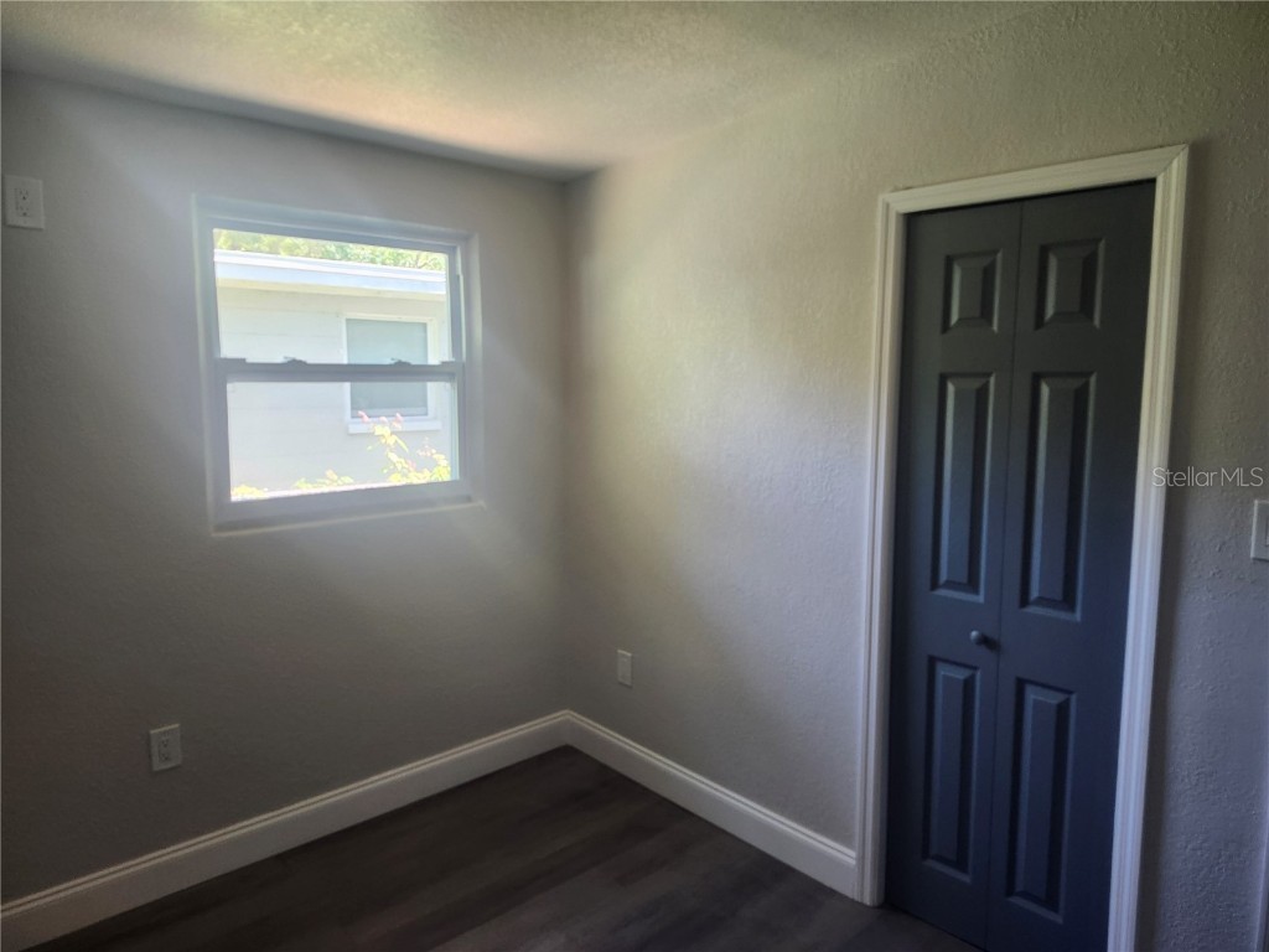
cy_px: 476
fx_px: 843
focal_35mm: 23
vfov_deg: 58.9
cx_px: 634
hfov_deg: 73.9
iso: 400
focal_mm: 5.54
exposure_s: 1/120
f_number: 1.8
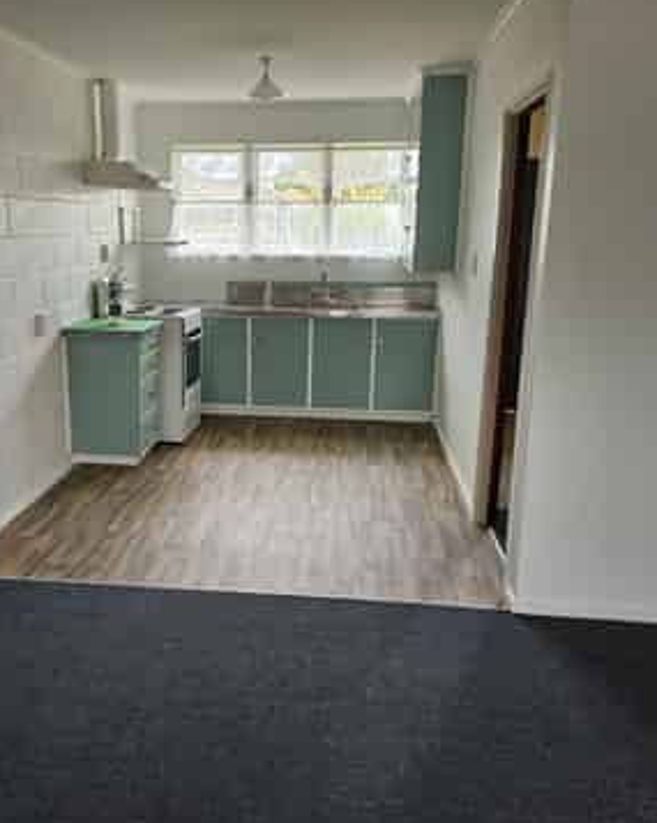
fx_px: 754
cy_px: 412
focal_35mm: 31
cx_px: 252
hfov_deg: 46.7
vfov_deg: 57.2
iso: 125
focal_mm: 5.4
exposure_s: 1/100
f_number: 1.8
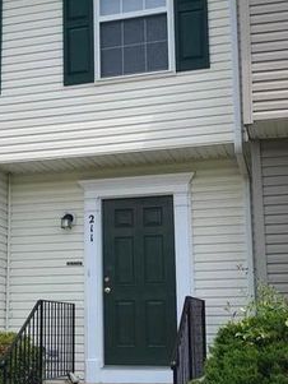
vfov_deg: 31.1
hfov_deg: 23.4
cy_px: 221
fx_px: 687
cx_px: 66
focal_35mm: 62
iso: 20
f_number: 1.8
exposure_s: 1/1880
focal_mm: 3.99
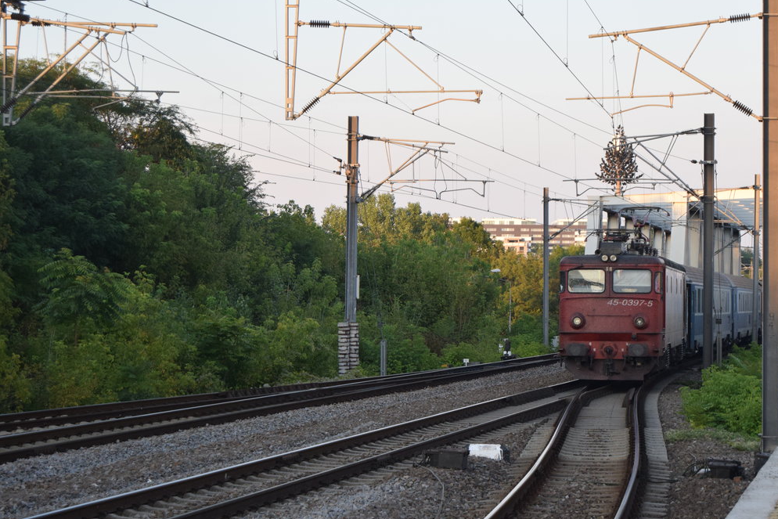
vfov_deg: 13.7
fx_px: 2153
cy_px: 247
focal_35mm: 100
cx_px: 456
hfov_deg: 20.5
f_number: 5.6
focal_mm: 55
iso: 900
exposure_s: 1/500
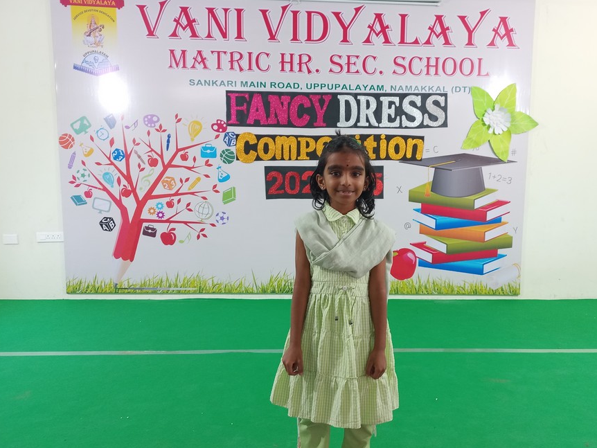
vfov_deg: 48.2
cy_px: 244
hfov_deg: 61.4
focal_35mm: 29
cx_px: 337
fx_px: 500
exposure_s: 1/33.3
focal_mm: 4.6
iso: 200
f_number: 1.8
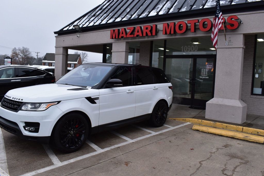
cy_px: 88
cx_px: 132
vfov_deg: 41.7
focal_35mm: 32
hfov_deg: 59.5
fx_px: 231
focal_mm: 21
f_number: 9
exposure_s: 1/160
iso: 400
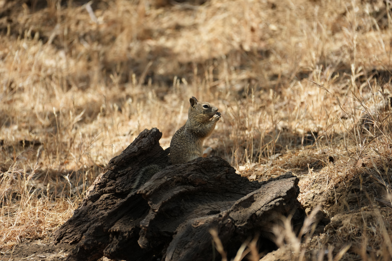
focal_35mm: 300
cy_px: 130
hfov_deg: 6.9
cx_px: 196
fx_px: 3266
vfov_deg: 4.6
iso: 640
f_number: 7.1
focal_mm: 300
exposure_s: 1/800
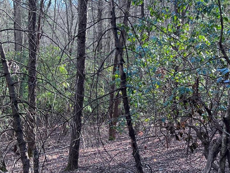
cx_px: 112
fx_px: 372
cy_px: 89
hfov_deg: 34.3
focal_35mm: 56
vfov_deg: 26.1
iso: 40
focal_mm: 5.7
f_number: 1.5
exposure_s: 1/194
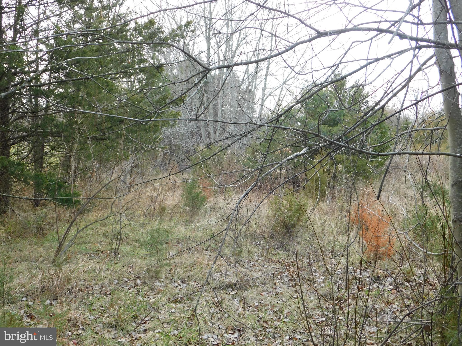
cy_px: 173
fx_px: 534
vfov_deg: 36.0
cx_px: 231
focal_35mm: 40
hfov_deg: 46.8
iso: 125
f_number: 3.6
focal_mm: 7.1
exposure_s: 1/100
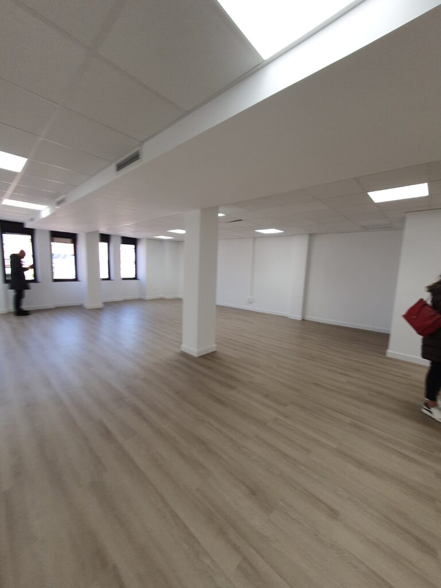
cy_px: 294
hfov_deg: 89.9
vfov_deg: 106.2
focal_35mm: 13
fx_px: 221
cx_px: 220
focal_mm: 1.8
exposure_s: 1/50
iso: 50
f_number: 2.2
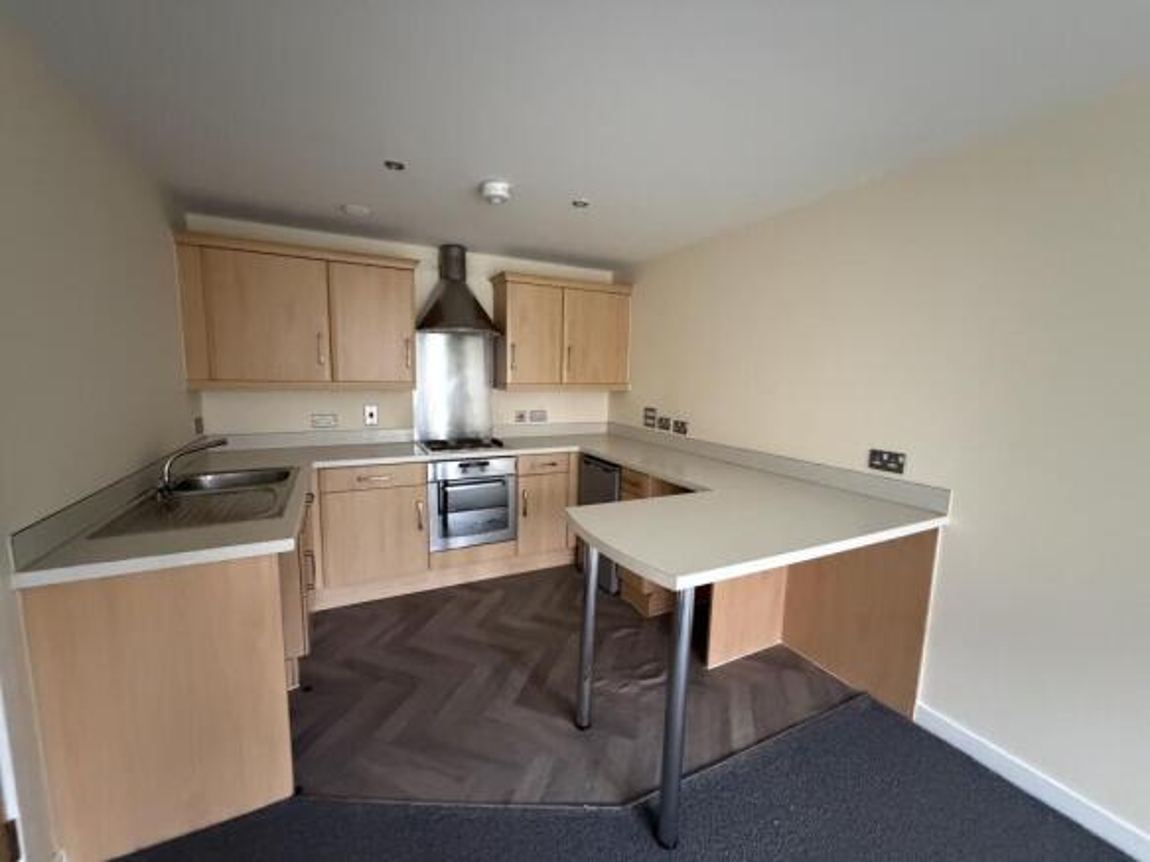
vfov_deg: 85.7
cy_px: 431
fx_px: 465
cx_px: 575
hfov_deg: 102.1
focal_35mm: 14
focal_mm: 2.22
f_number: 2.2
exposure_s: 1/60
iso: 1250
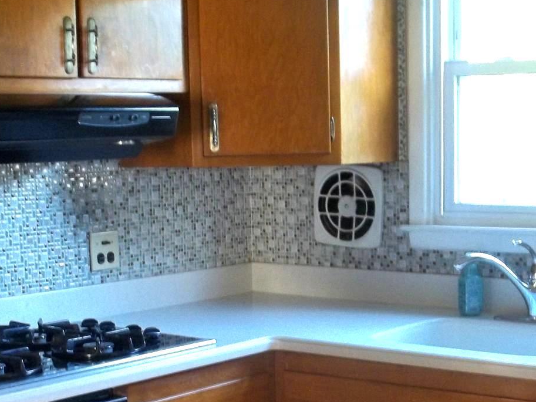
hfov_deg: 26.3
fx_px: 1146
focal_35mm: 74
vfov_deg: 19.7
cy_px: 330
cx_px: 283
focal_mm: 5.9
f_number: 3.3
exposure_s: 1/15
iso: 160
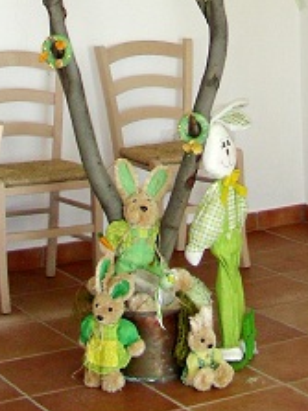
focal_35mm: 109
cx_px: 266
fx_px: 1294
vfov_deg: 17.0
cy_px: -129
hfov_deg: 13.5
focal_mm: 6.3
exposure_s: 1/30
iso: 147
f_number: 3.5
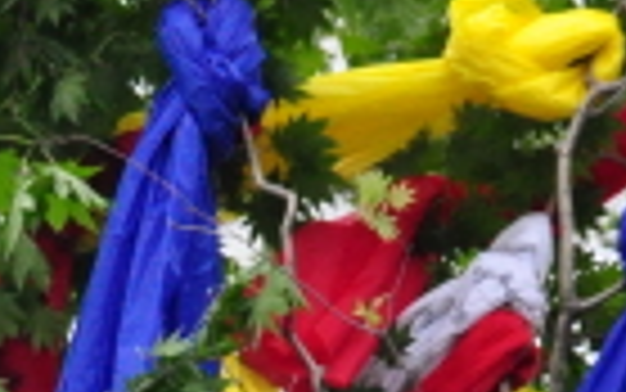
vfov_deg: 6.9
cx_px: 27
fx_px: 3038
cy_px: 980
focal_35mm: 178
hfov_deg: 11.7
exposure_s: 1/80
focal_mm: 18
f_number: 4.5
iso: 1600
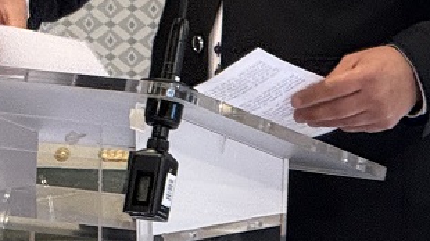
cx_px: -22
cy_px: -177
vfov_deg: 2.4
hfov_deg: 4.2
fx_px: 5823
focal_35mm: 511
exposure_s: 1/33
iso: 500
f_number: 2.8
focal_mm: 15.66
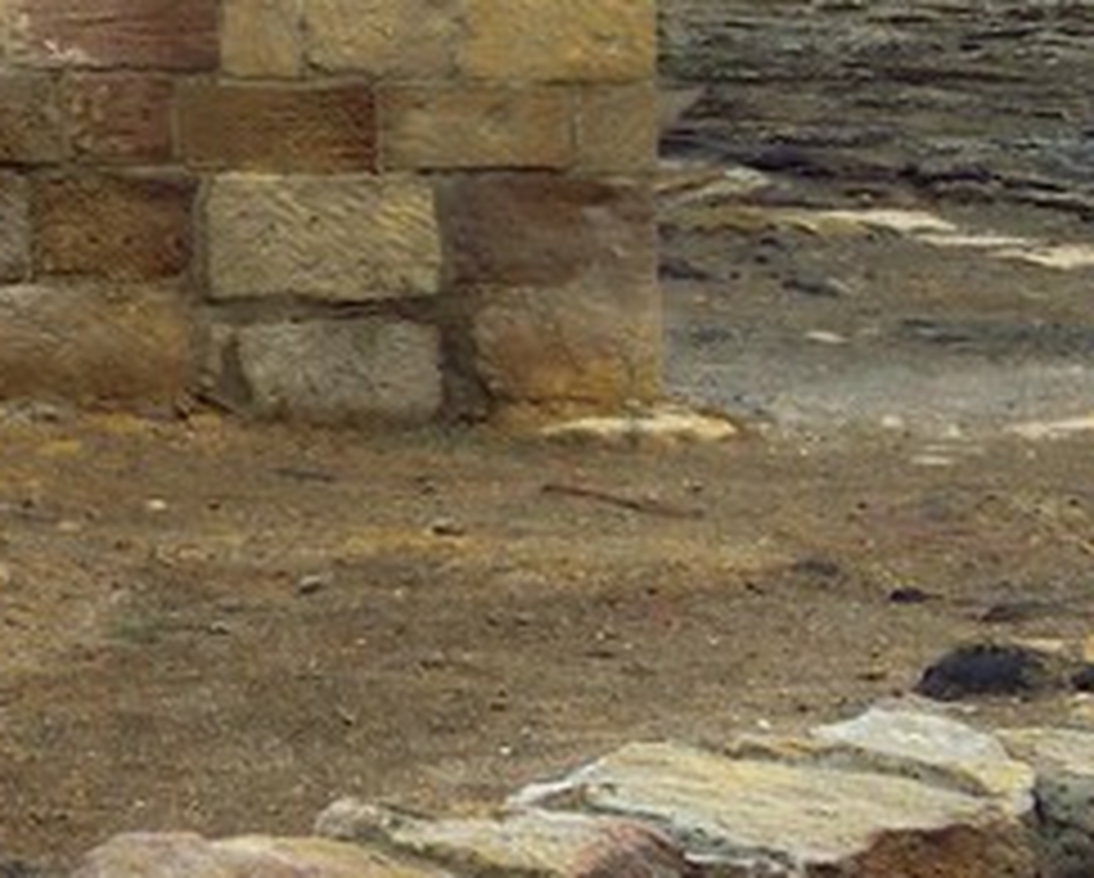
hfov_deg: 9.7
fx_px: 4798
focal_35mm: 148
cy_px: -666
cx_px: -2301
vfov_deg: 9.9
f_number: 13
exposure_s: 1/200
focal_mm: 24
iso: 400
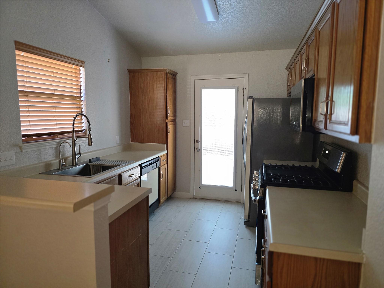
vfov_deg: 58.9
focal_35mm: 23
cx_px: 192
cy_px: 144
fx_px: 255
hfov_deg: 73.9
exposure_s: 1/120
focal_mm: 6.3
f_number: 1.7
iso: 500
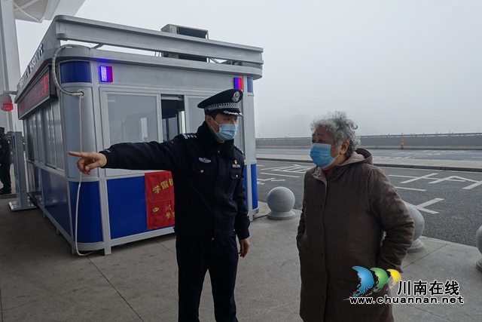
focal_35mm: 24
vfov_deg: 53.2
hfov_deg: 73.7
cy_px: 161
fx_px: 321
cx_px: 241
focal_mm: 8.8
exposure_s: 1/100
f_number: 4
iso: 125
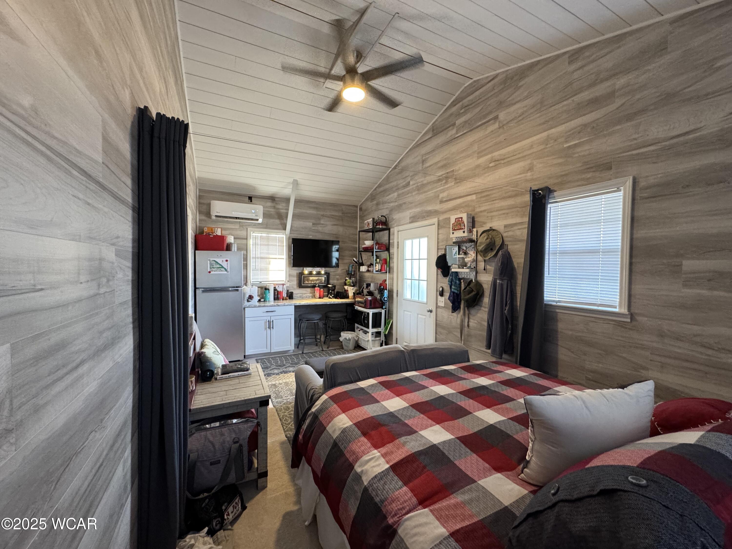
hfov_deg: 102.1
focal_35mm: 14
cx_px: 366
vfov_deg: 85.7
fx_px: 296
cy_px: 274
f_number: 2.2
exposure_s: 1/60
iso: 400
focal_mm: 2.22
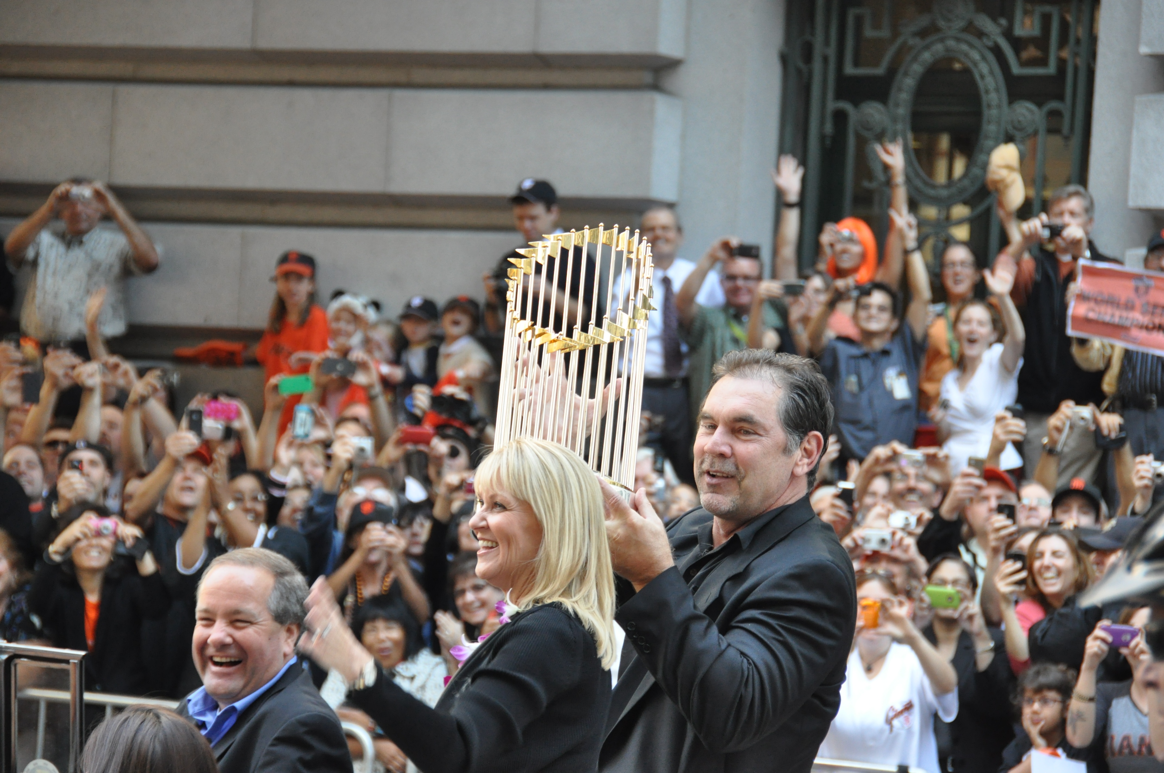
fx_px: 5425
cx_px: 582
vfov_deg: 8.2
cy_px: 386
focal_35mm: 168
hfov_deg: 12.2
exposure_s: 1/160
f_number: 6.3
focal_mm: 112
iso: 1250
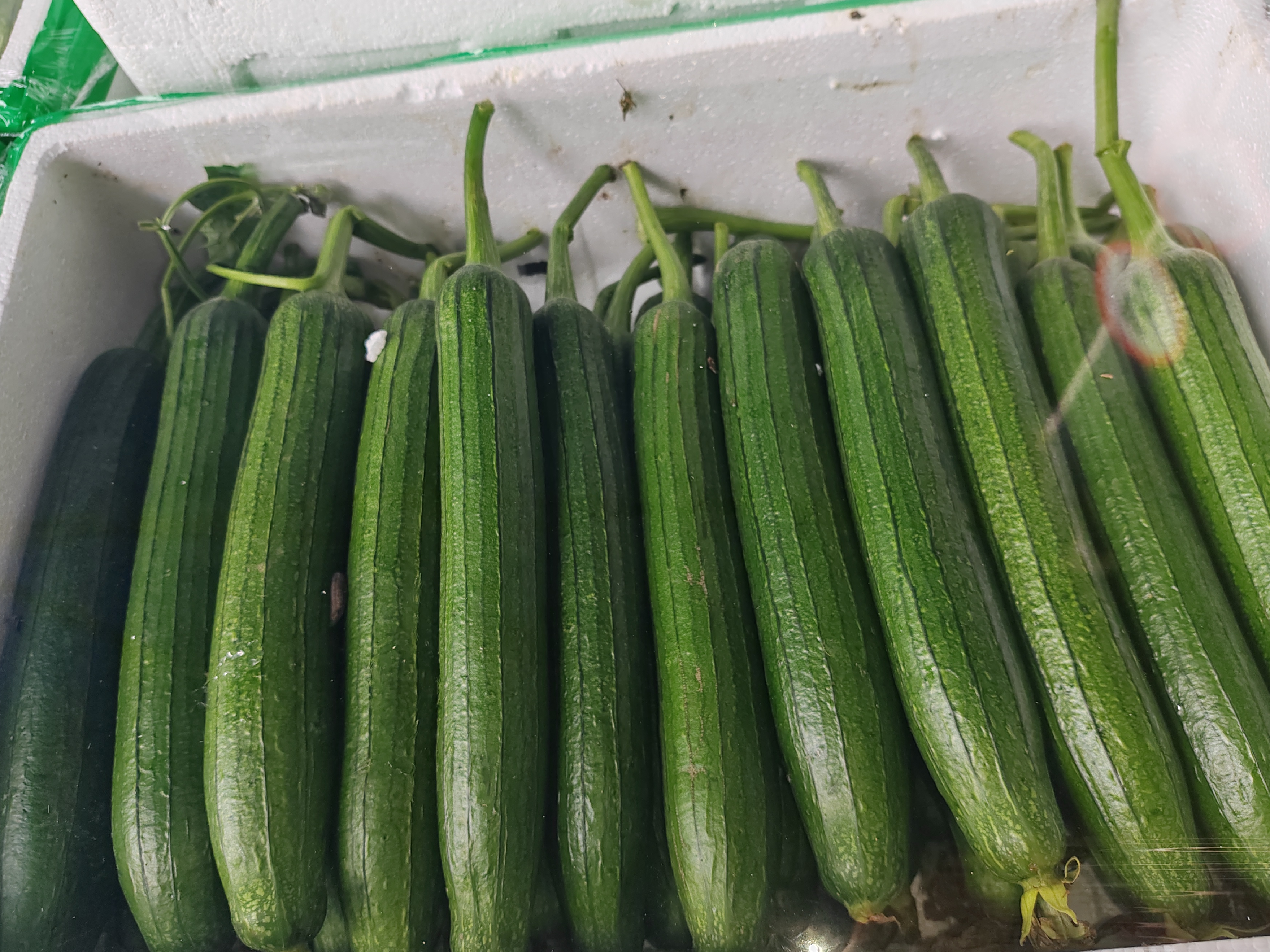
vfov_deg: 49.7
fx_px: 1027
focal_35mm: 28
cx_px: 631
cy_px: 464
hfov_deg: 63.4
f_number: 1.8
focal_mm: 6.14
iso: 320
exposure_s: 1/100
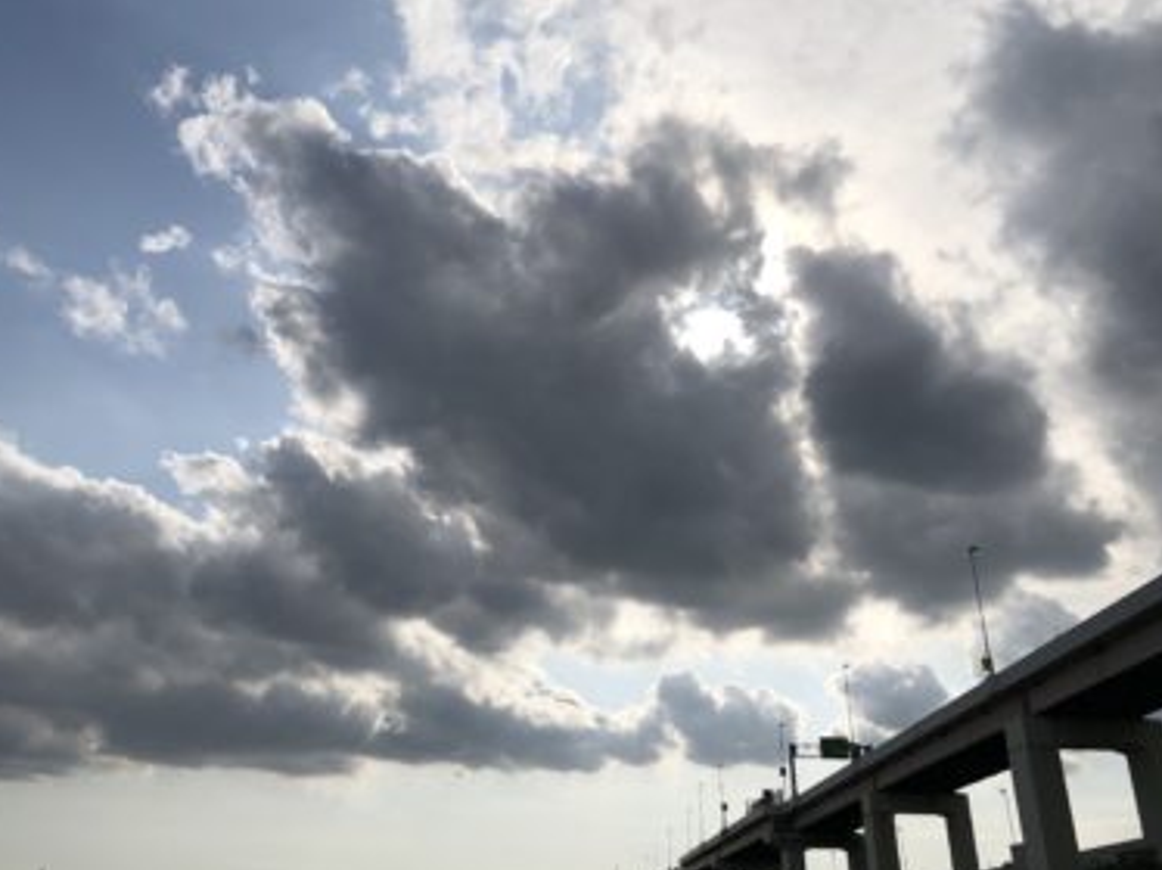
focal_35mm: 32
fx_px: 1073
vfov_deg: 44.1
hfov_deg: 56.8
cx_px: 542
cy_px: 441
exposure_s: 1/9804
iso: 20
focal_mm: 3.99
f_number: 1.8
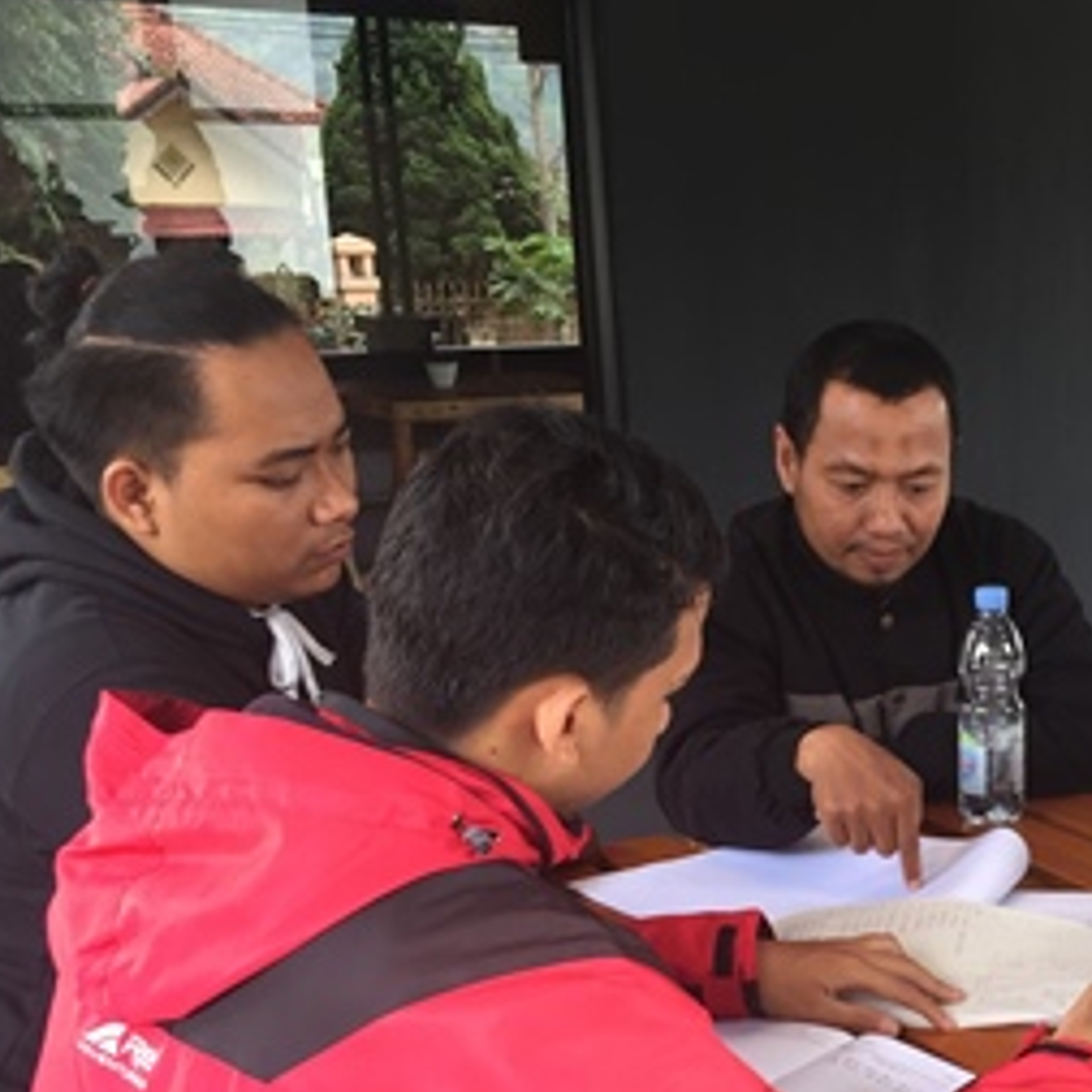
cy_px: 827
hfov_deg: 28.7
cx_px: 1086
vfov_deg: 30.0
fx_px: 1999
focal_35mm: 56
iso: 40
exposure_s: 1/50
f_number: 2.2
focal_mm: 4.15
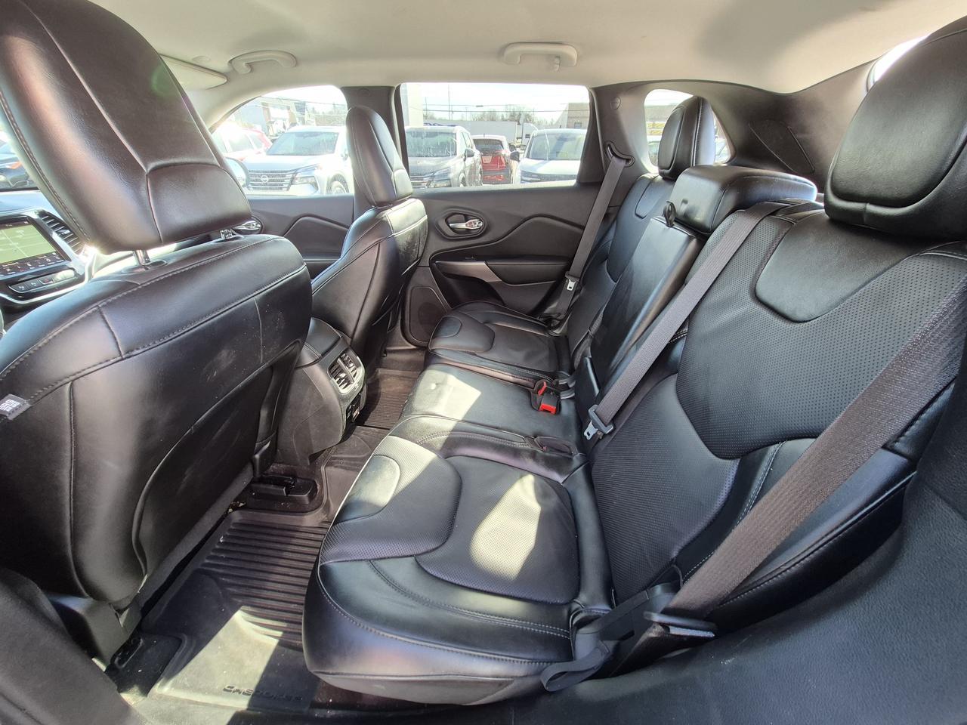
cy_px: 362
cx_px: 484
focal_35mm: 13
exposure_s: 1/60
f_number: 2.2
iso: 80
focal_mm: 1.74
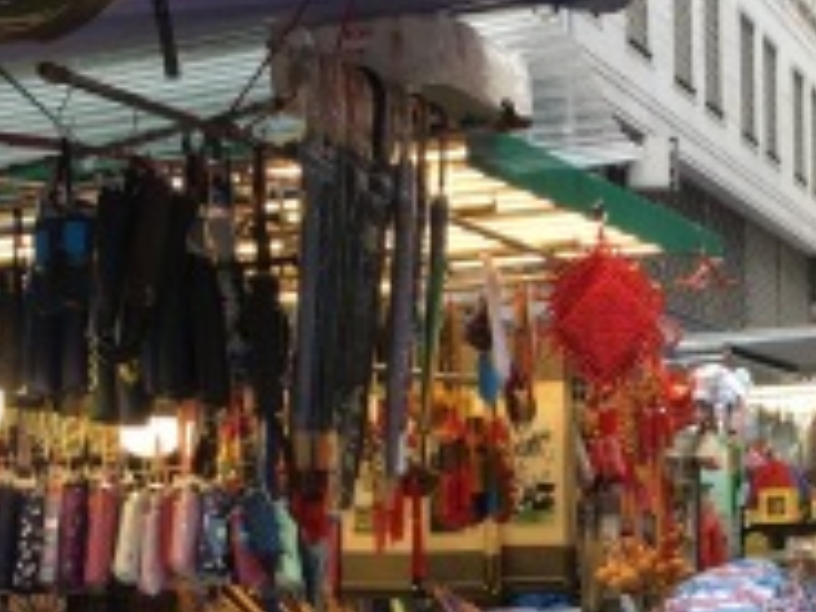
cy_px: 552
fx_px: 1650
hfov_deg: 26.7
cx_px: 747
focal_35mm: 70
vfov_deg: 20.6
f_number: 2.2
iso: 40
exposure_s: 1/100
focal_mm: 4.15
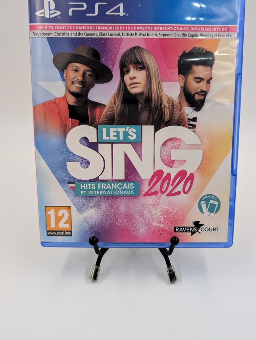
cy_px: 160
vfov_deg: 63.3
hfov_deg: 49.7
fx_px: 275
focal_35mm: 28
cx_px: 147
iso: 55
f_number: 1.68
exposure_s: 1/60.8
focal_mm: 6.9
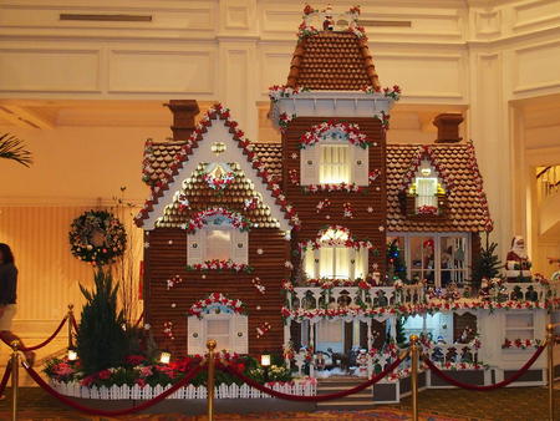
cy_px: 210
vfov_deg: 37.8
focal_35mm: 38
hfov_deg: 49.0
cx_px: 280
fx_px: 615
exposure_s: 1/40
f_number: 2.8
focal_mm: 8.1
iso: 800
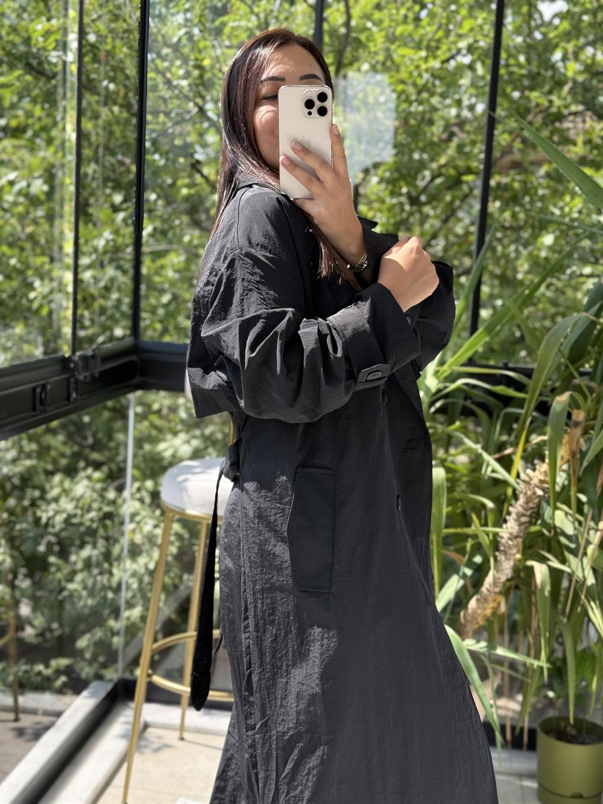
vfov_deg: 39.7
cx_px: 302
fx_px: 1115
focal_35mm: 48
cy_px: 402
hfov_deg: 30.3
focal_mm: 6.76
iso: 64
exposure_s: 1/538
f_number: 1.78
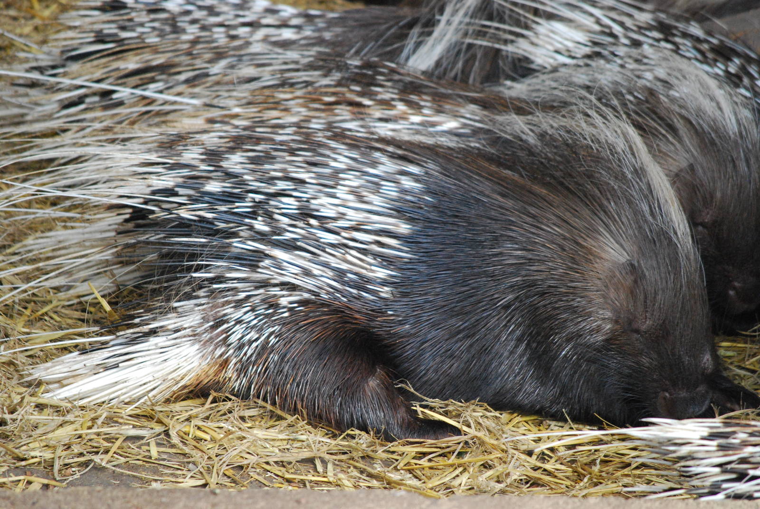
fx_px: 5707
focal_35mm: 270
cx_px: 380
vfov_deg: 5.1
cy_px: 254
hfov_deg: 7.6
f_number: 5.6
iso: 1600
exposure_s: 1/400
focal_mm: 180
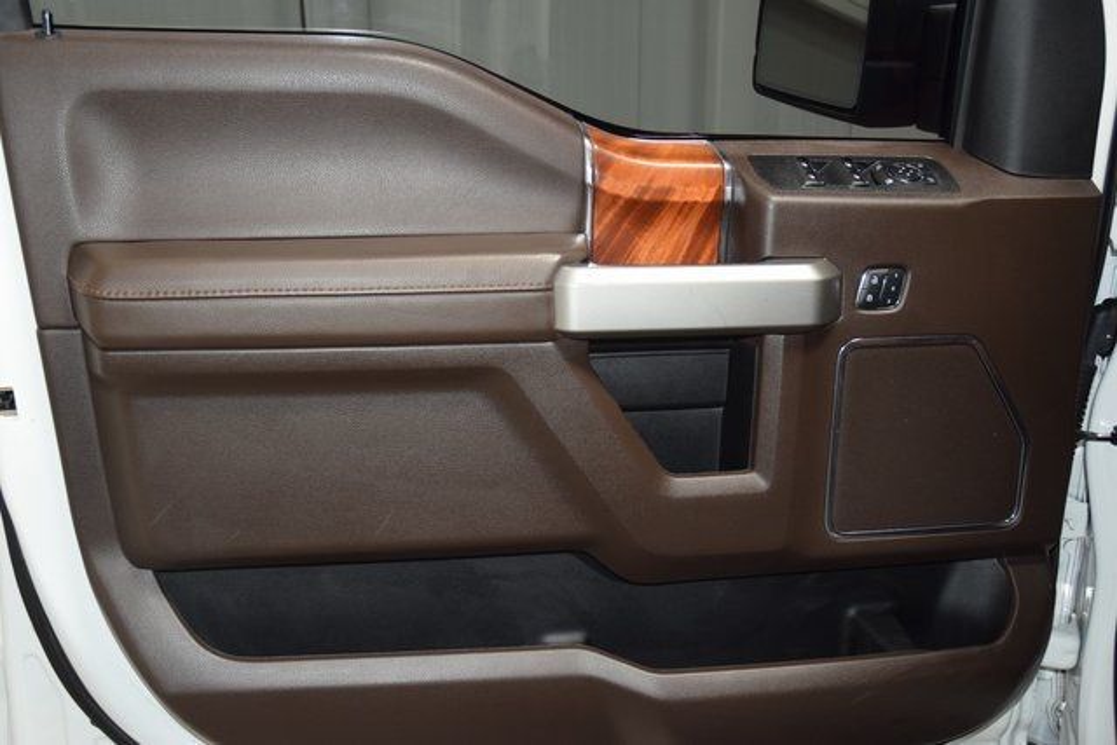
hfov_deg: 53.1
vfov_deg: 36.9
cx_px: 558
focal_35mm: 36
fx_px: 1117
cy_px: 372
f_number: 3.8
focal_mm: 24
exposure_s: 1/60
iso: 1250
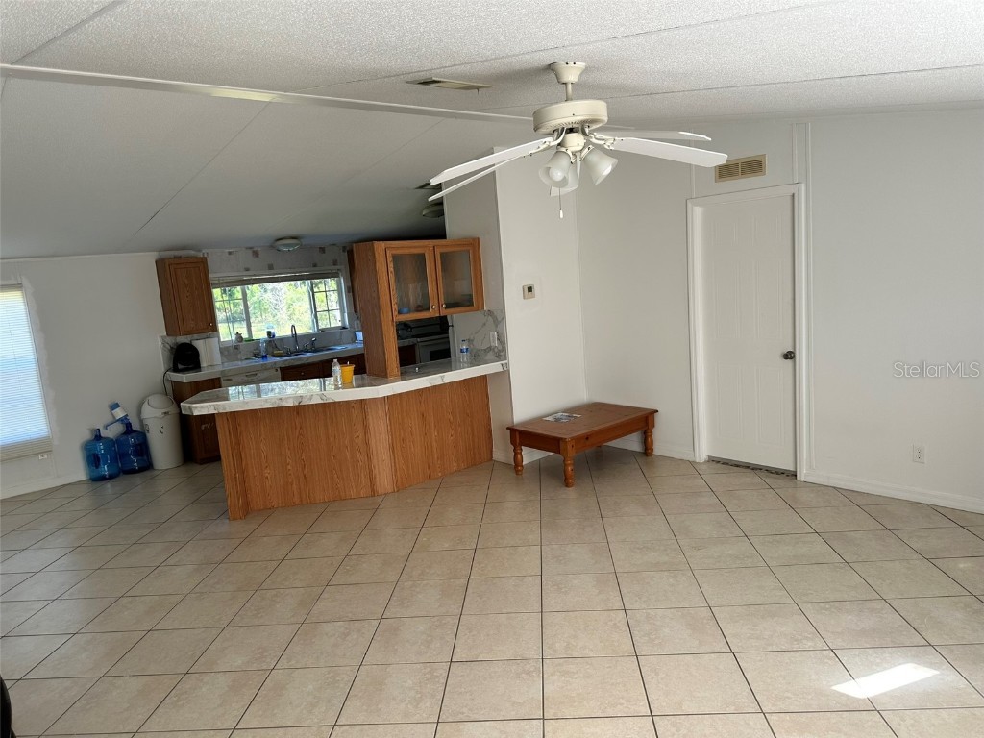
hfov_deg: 71.6
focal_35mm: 24
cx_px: 492
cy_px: 369
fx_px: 682
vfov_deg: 56.8
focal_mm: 6.86
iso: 64
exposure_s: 1/131
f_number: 1.78
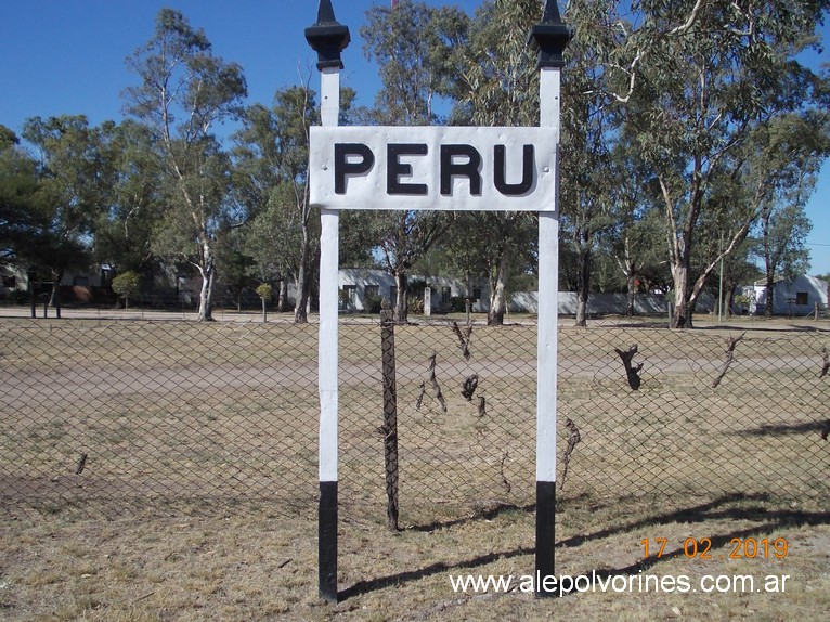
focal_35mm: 38
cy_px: 311
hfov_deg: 49.0
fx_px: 911
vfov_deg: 37.7
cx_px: 415
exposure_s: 1/400
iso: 80
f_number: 6.2
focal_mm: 5.3
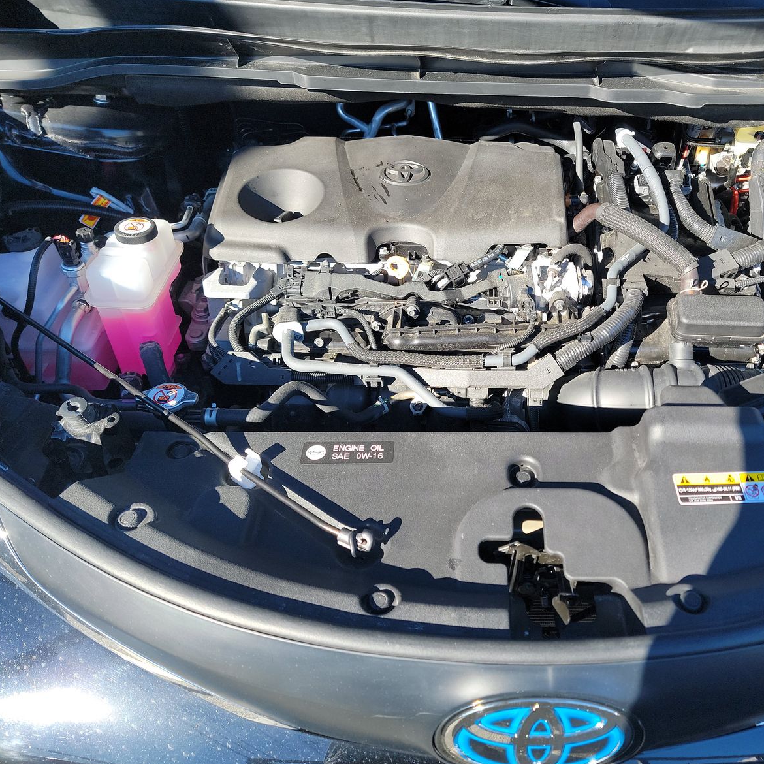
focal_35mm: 29
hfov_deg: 54.8
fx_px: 724
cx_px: 488
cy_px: 380
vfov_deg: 55.6
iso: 50
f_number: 1.8
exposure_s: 1/168
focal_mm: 6.7
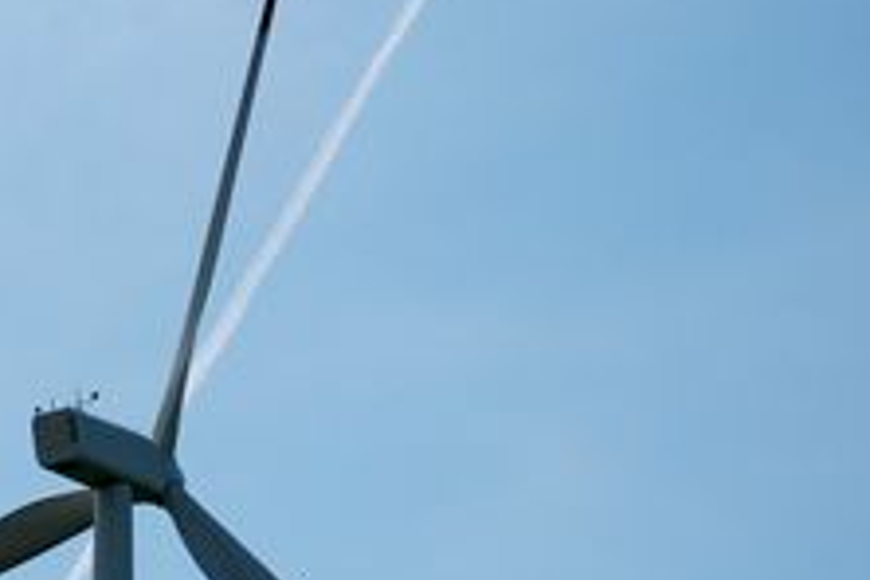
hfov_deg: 12.1
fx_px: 4084
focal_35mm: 169
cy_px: 439
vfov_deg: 8.1
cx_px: 161
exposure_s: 1/4000
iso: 320
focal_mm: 50
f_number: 5
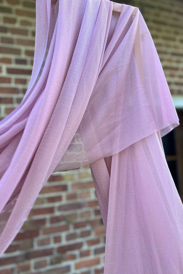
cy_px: 133
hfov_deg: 46.4
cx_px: 96
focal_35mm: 28
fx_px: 213
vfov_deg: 65.5
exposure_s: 1/464
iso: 50
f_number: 1.5
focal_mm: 5.7
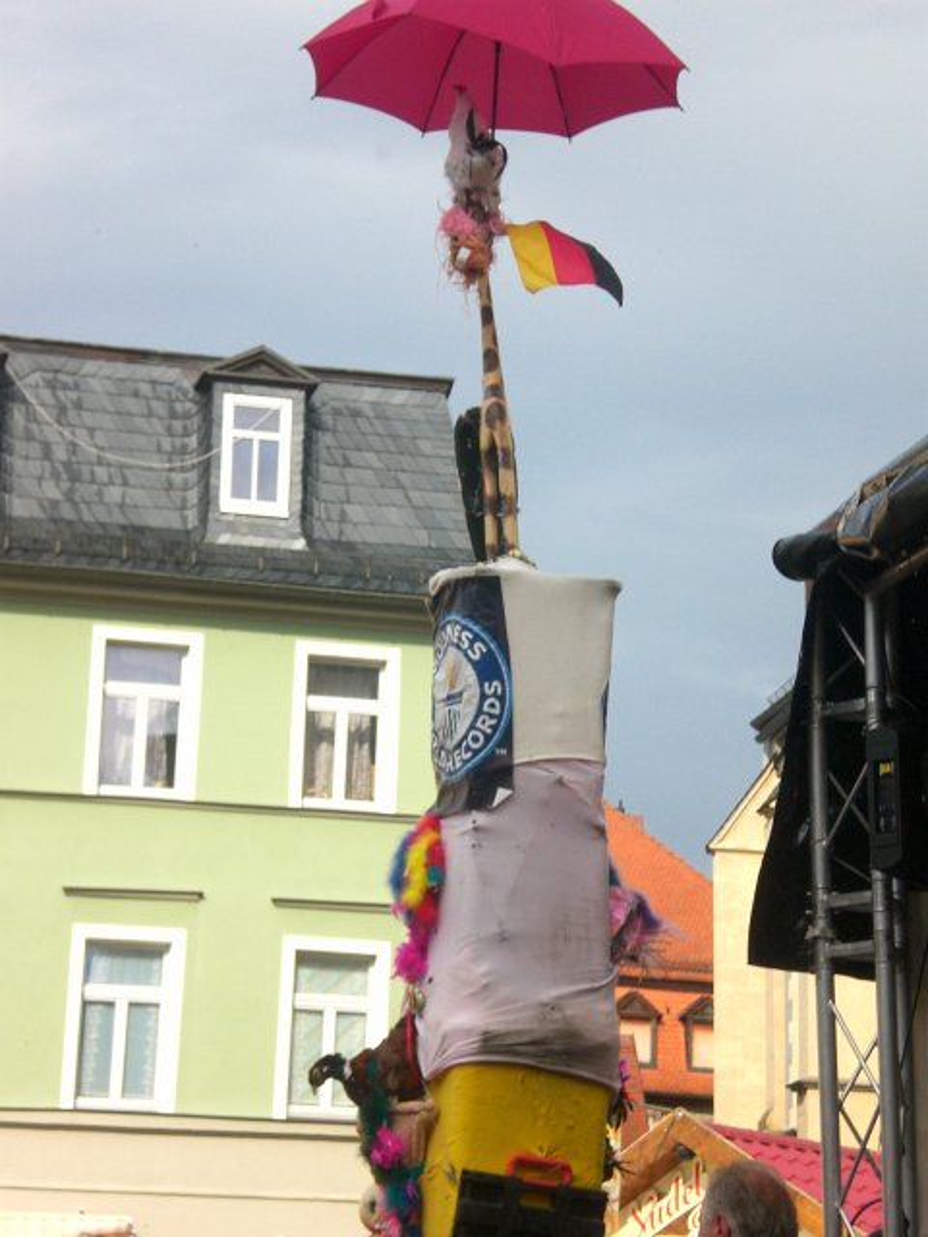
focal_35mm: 114
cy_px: 618
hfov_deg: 13.0
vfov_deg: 17.3
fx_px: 4075
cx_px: 464
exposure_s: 1/400
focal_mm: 18.9
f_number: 5.9
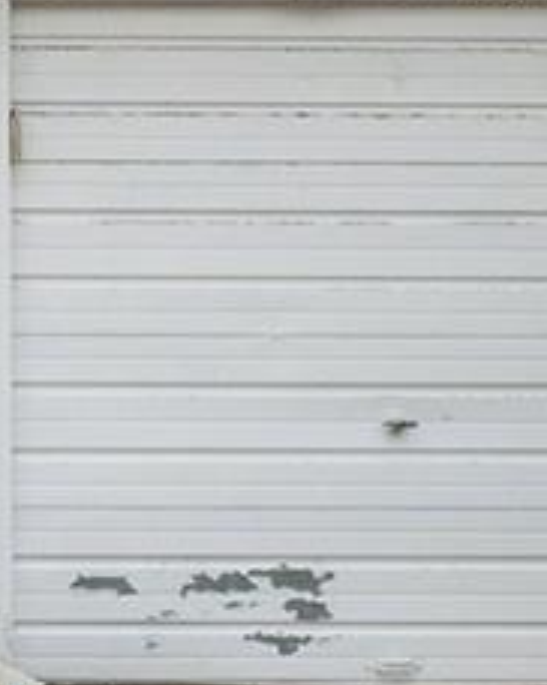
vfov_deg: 12.1
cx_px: -893
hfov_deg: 8.9
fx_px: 3080
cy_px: -344
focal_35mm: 152
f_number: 8
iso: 1600
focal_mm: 18
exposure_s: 1/320
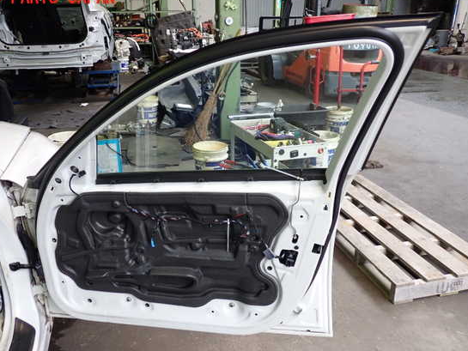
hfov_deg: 55.3
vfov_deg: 43.0
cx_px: 216
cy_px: 180
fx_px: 446
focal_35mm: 33
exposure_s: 1/40
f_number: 2.3
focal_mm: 5.4
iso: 200
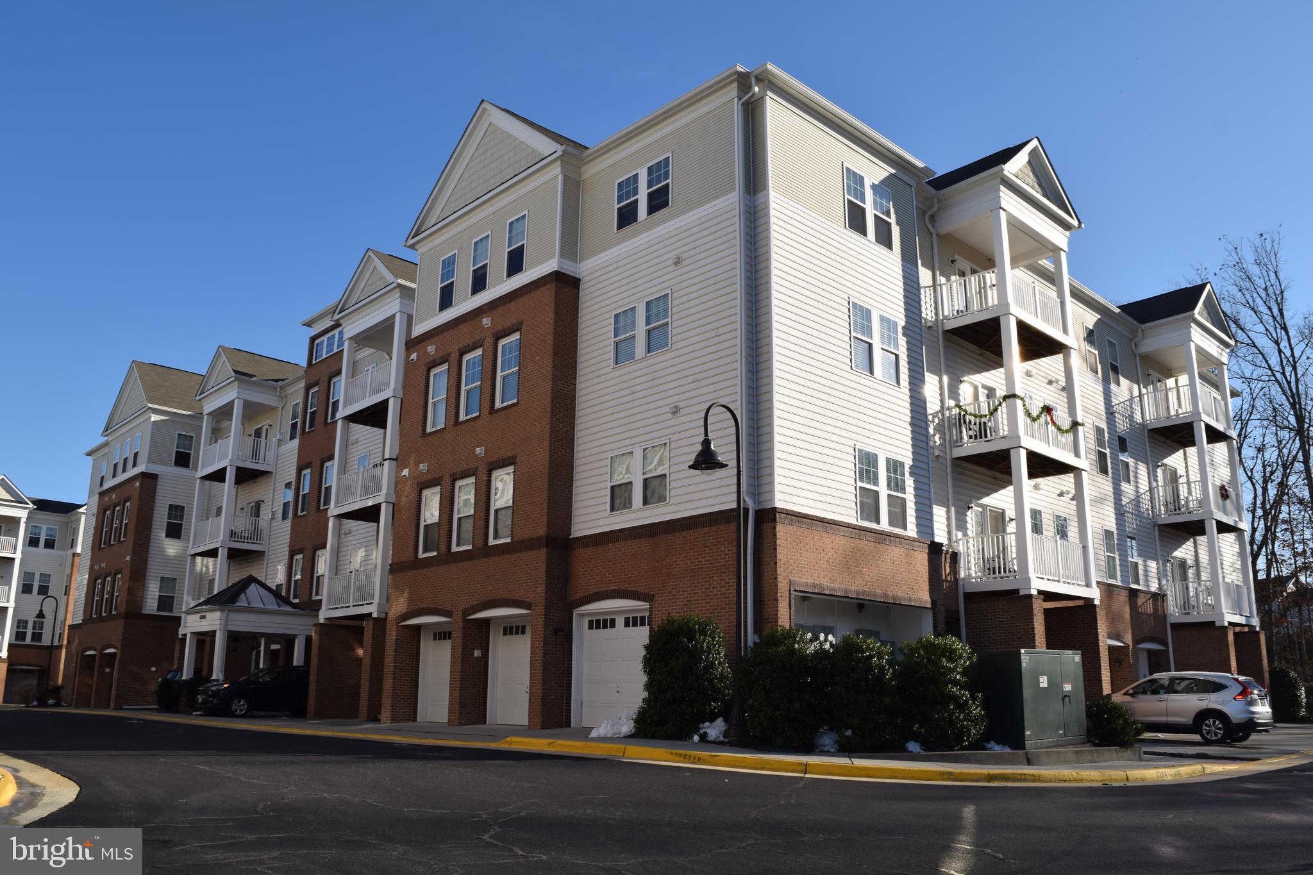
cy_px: 438
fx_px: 985
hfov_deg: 67.4
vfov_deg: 47.9
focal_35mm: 27
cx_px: 656
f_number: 11
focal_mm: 18
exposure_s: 1/200
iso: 100
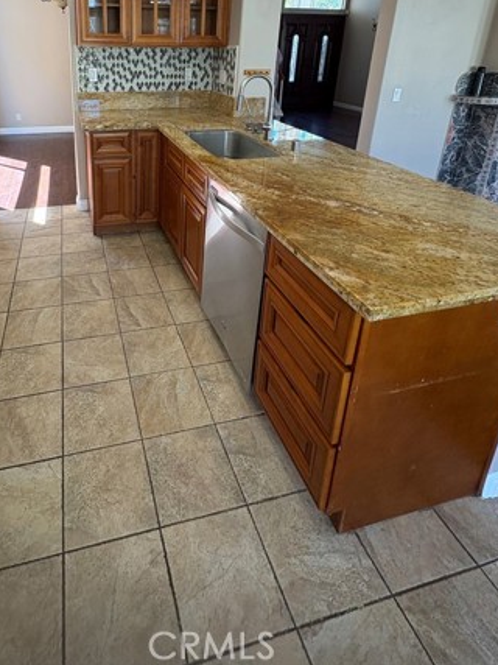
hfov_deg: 61.6
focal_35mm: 21
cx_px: 159
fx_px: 403
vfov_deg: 73.7
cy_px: 170
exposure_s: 1/120
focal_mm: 2.22
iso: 200
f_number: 2.2
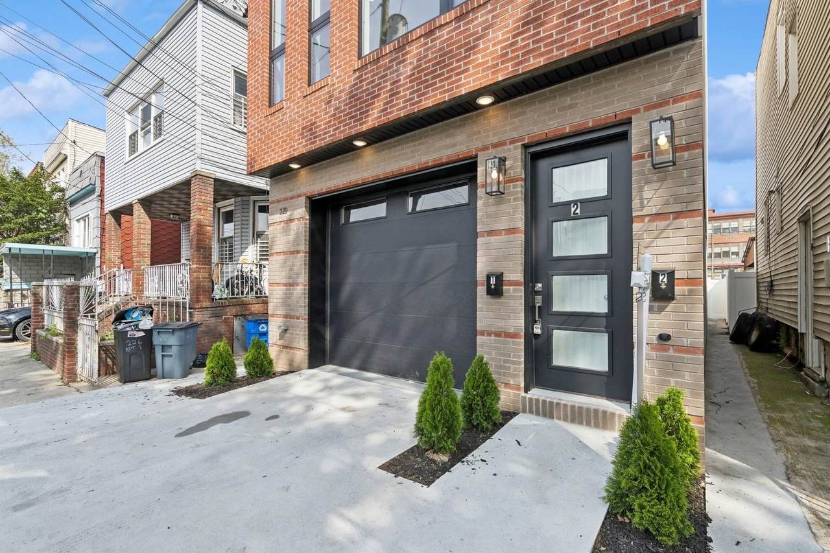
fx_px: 369
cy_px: 276
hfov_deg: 96.7
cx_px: 415
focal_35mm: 16
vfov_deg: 73.7
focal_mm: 16
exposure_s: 1/90
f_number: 11
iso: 100
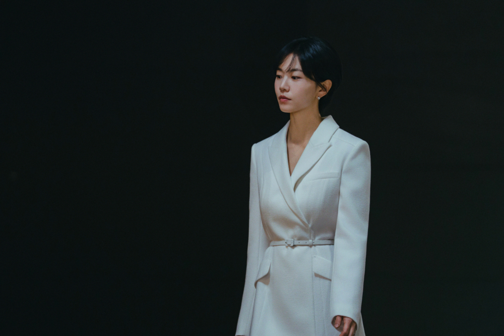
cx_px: 252
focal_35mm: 194
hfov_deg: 10.6
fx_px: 2716
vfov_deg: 7.1
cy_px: 168
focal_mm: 194
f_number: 2.8
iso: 5000
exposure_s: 1/200
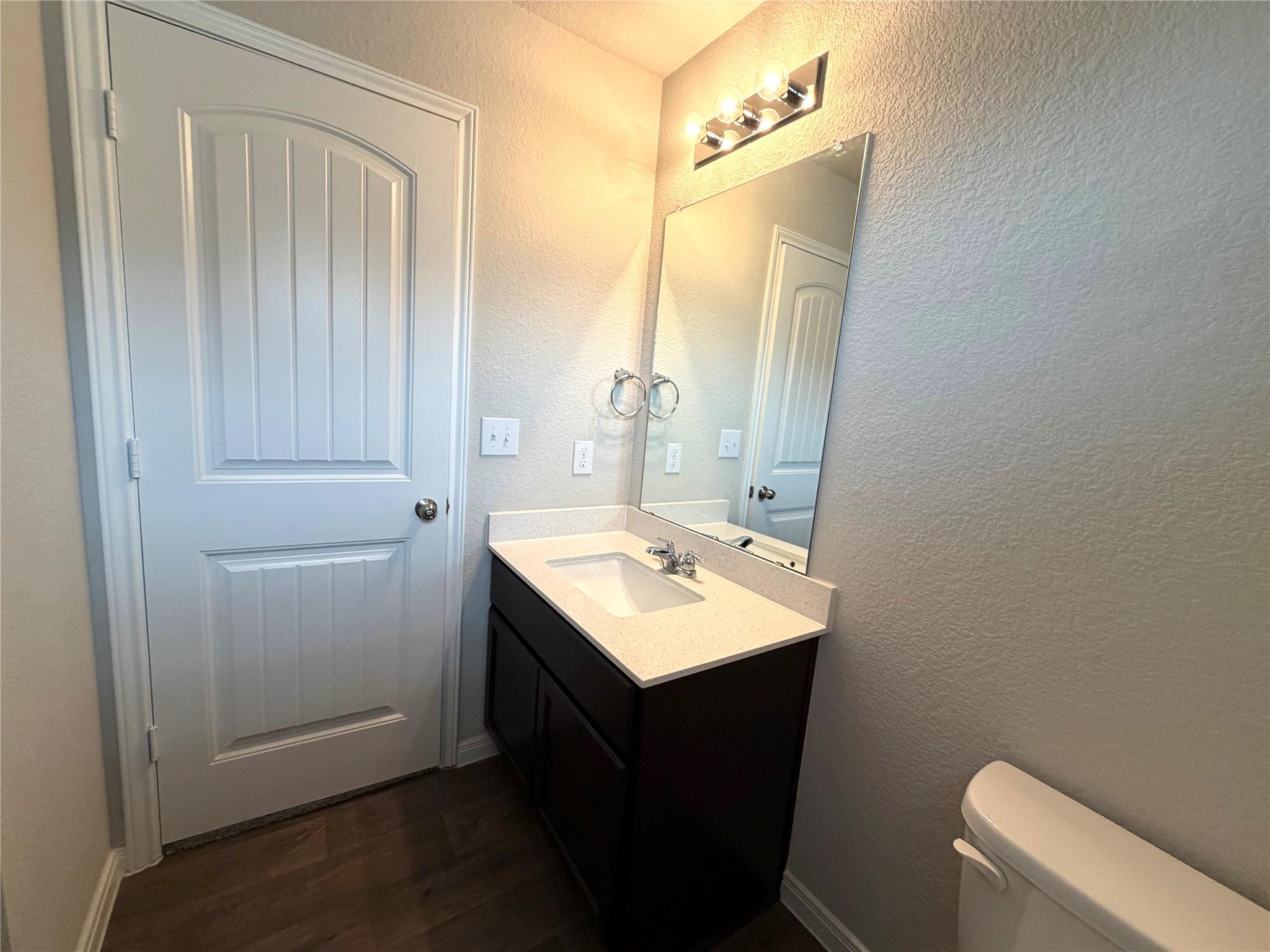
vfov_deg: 85.7
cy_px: 476
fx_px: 514
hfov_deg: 102.1
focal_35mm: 14
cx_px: 635
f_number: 2.2
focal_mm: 2.22
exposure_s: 1/120
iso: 320
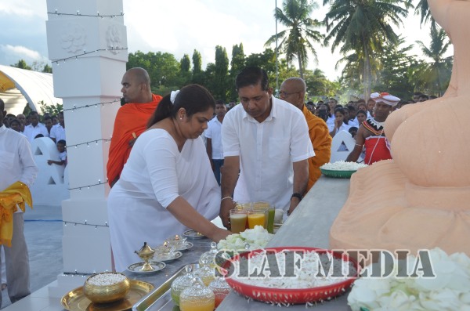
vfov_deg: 34.0
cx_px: 235
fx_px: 508
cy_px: 156
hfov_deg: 49.7
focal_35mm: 39
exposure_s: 1/160
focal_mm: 26
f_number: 7.1
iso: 200
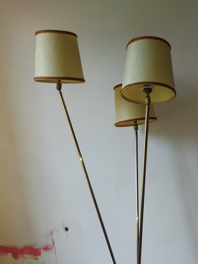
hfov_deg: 33.2
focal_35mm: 43
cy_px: 234
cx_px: 140
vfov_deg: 40.7
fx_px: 328
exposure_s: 1/60
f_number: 1.8
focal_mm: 5.23
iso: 80
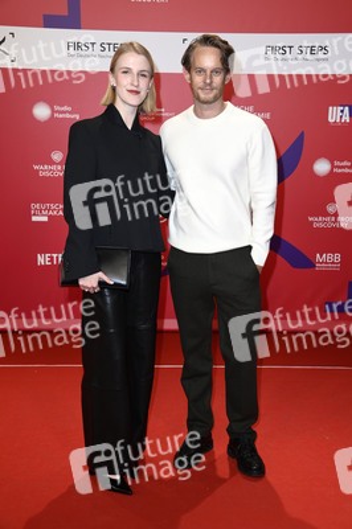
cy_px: 264
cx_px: 176
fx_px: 661
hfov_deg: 29.8
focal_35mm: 45
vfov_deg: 43.6
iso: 640
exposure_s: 1/250
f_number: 5.6
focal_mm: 45
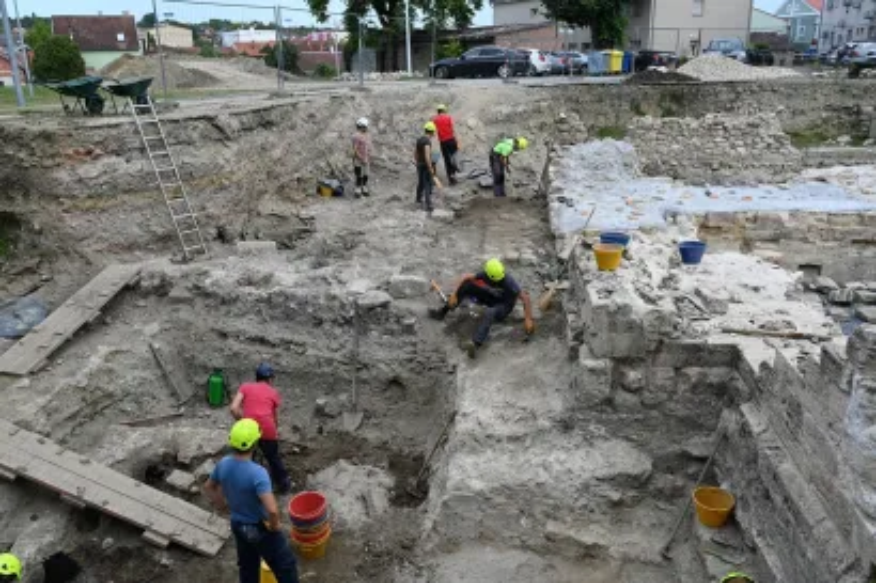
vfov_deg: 44.2
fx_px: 718
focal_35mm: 30
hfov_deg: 62.8
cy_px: 292
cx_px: 438
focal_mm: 29.5
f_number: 5.6
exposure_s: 1/250
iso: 140
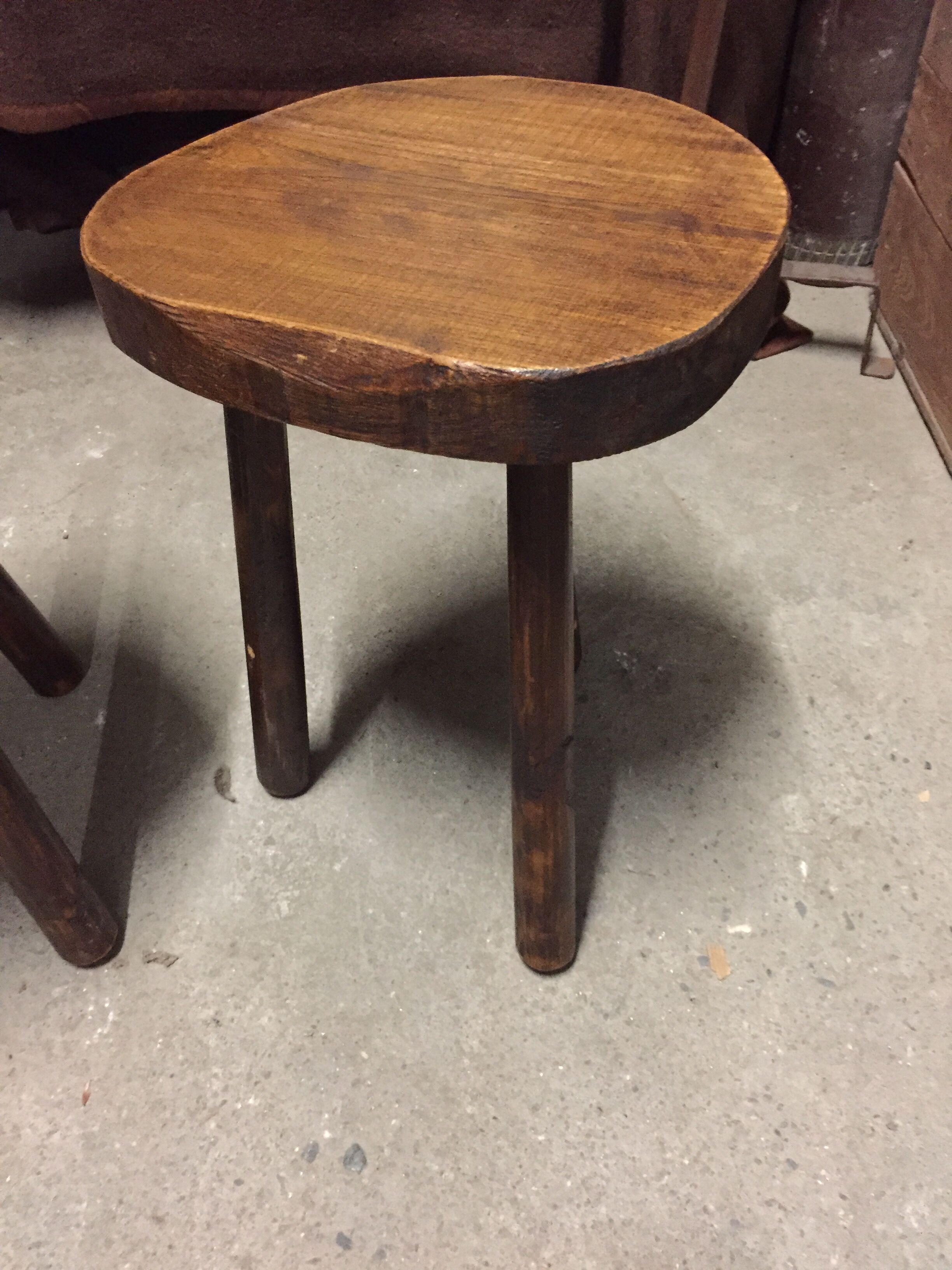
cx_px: 476
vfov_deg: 61.7
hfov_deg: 48.2
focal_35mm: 29
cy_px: 635
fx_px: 1063
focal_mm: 4.15
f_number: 2.2
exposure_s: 1/17
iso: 640
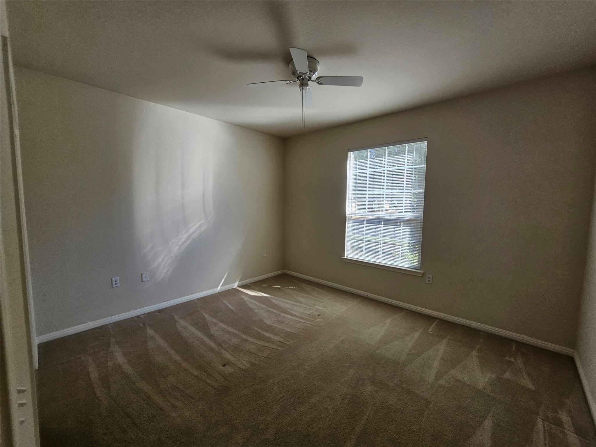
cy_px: 224
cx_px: 298
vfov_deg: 89.9
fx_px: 224
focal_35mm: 13
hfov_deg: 106.2
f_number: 2.2
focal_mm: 2.2
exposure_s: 1/120
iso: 64
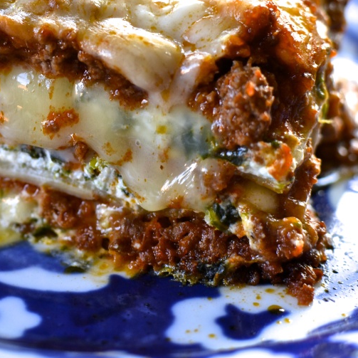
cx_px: 31
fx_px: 1063
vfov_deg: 19.1
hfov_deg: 18.8
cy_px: 121
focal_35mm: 91
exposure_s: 1/50
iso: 400
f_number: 4.5
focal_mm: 35
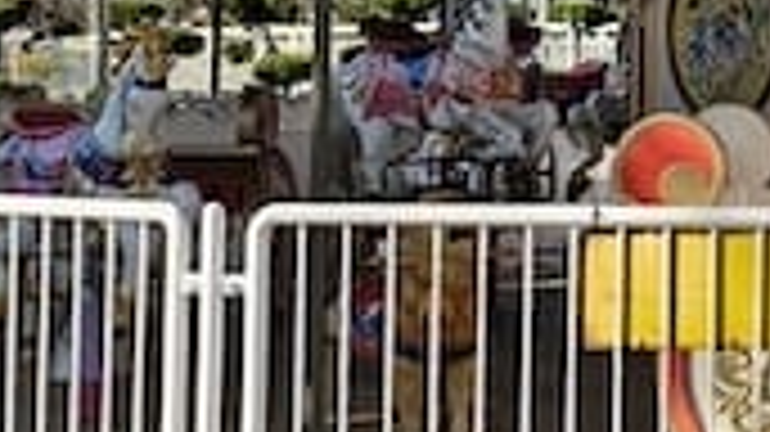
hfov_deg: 17.2
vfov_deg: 10.0
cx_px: 1000
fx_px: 2388
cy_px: -207
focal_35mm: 117
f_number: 1.7
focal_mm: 6.3
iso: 25
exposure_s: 1/1013
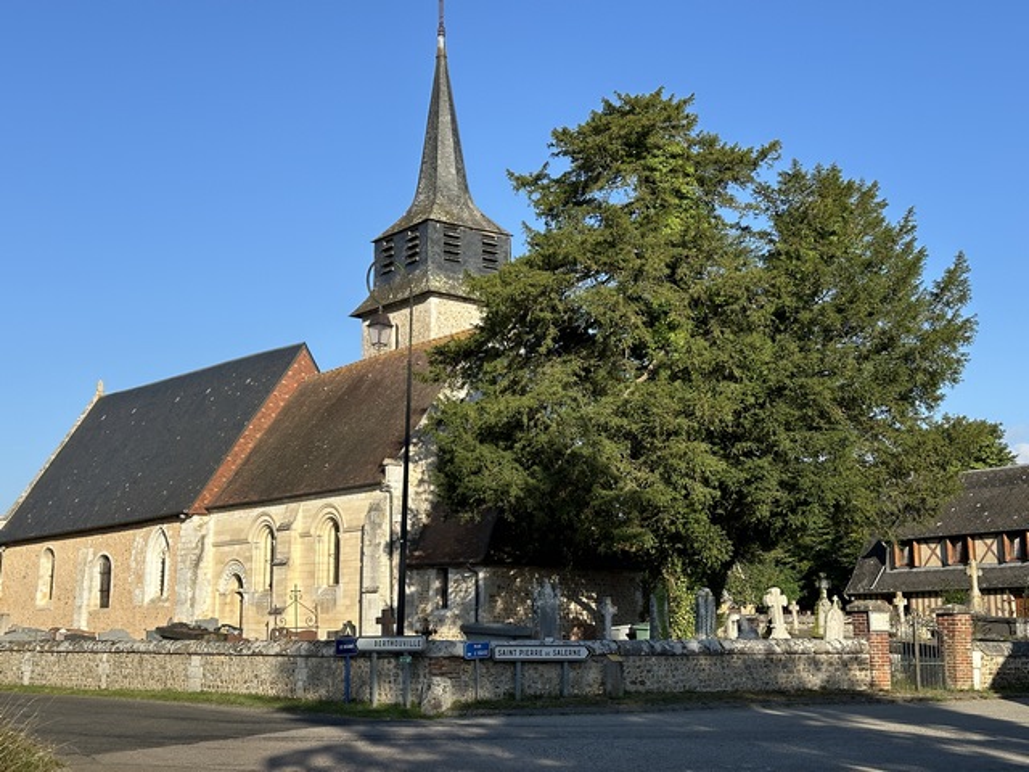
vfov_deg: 30.3
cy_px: 386
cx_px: 514
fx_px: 1427
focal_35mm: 48
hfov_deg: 39.7
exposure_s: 1/2890
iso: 64
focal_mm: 6.86
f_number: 1.78
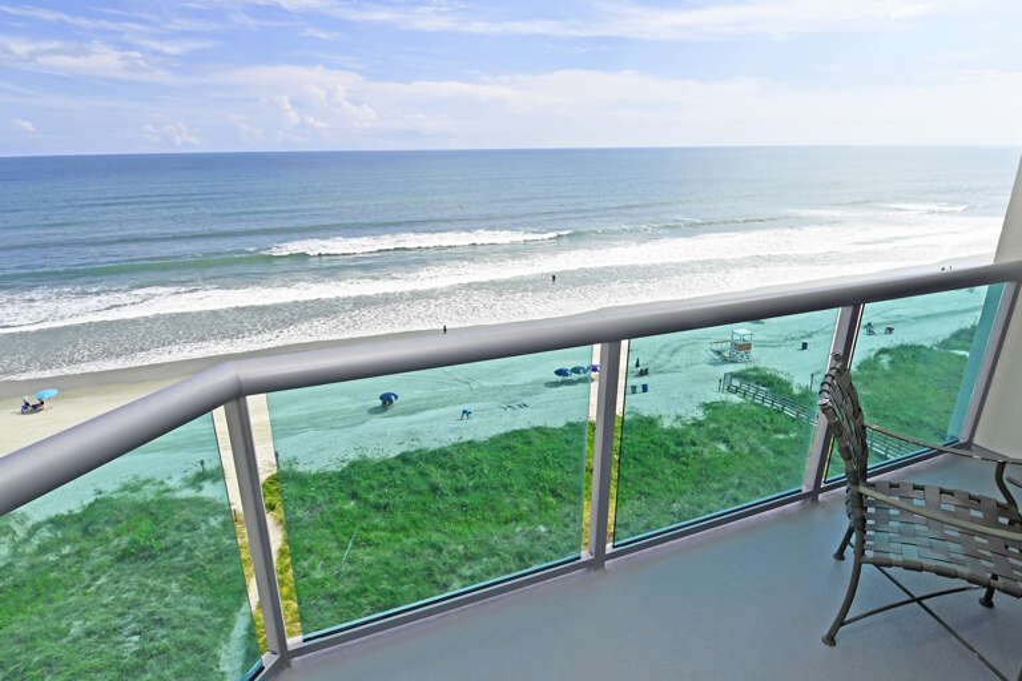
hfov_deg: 90.0
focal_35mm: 18
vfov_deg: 67.4
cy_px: 340
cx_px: 511
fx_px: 511
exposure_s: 1/200
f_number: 13
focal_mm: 12
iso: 100
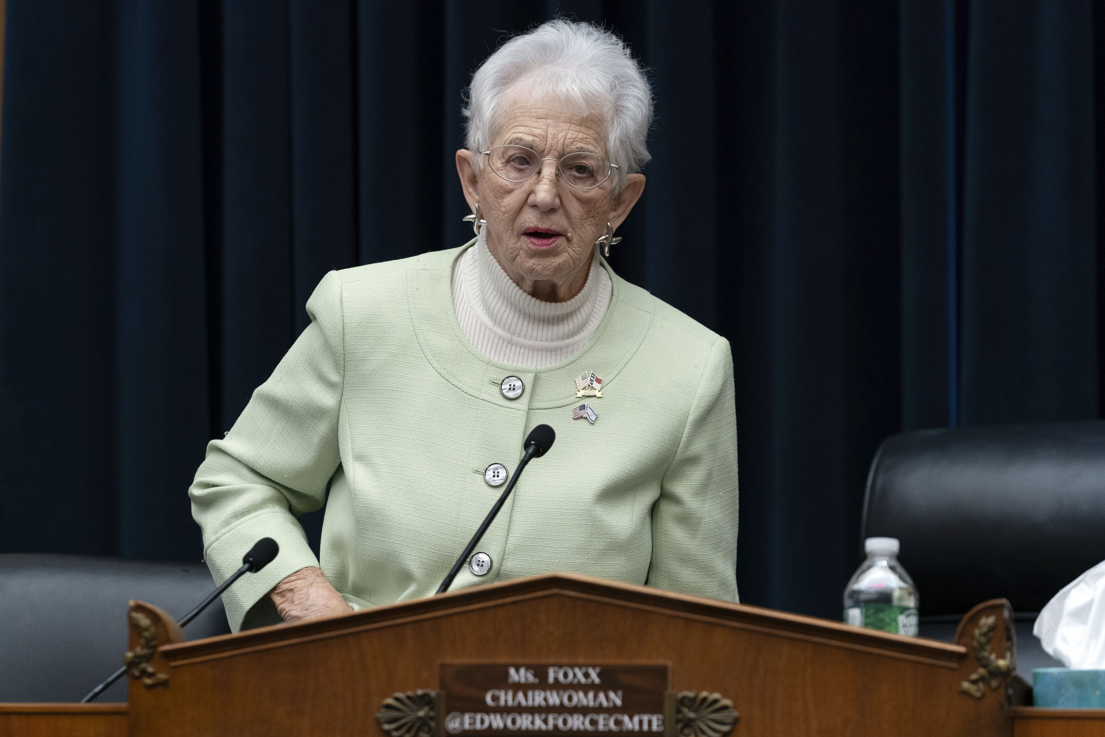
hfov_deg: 11.5
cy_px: 367
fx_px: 5494
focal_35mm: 179
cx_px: 554
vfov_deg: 7.7
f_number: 5
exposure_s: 1/400
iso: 3200
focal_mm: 178
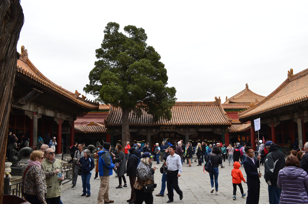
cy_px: 102
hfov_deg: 57.3
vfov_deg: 39.8
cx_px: 154
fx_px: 282
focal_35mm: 33
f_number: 10
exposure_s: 1/60
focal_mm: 22
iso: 200
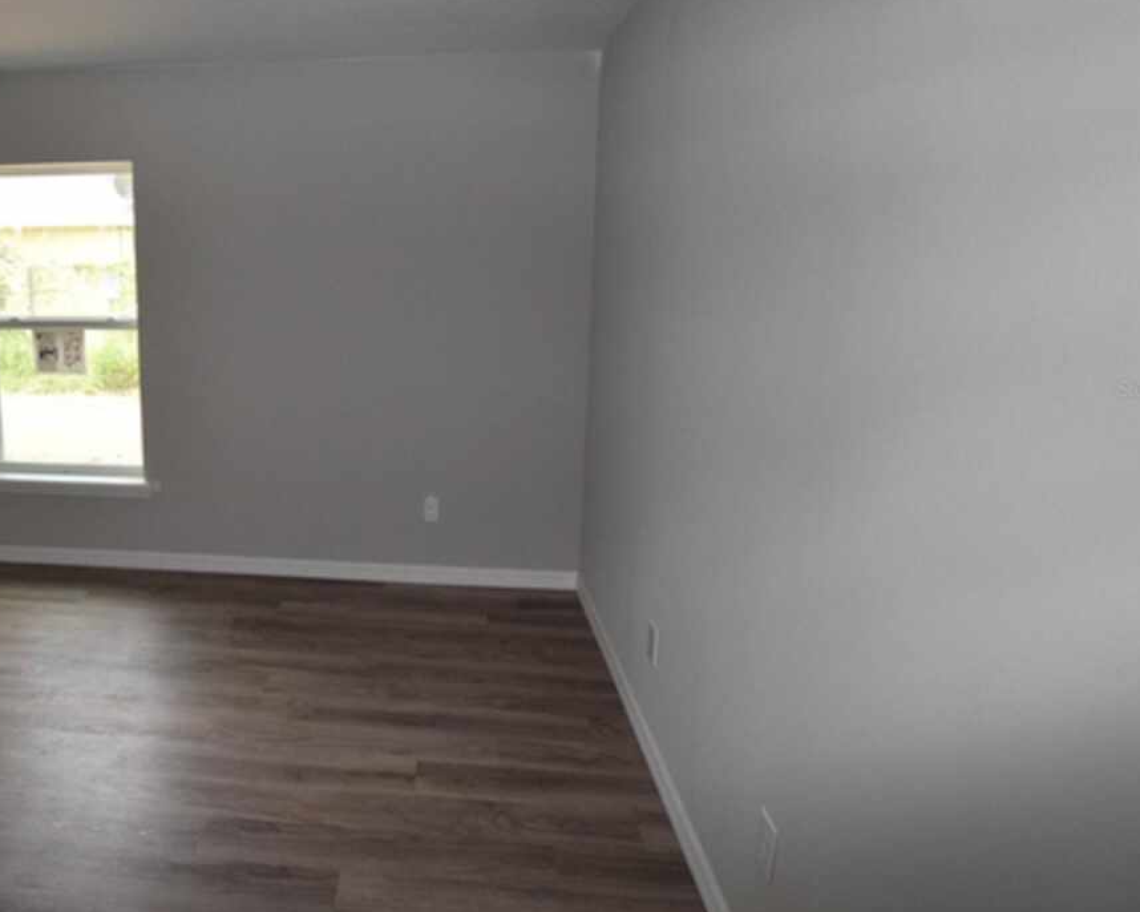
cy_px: 388
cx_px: 361
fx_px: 708
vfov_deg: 65.2
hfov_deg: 74.7
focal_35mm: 21
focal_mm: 10
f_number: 8
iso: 1600
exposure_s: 1/125
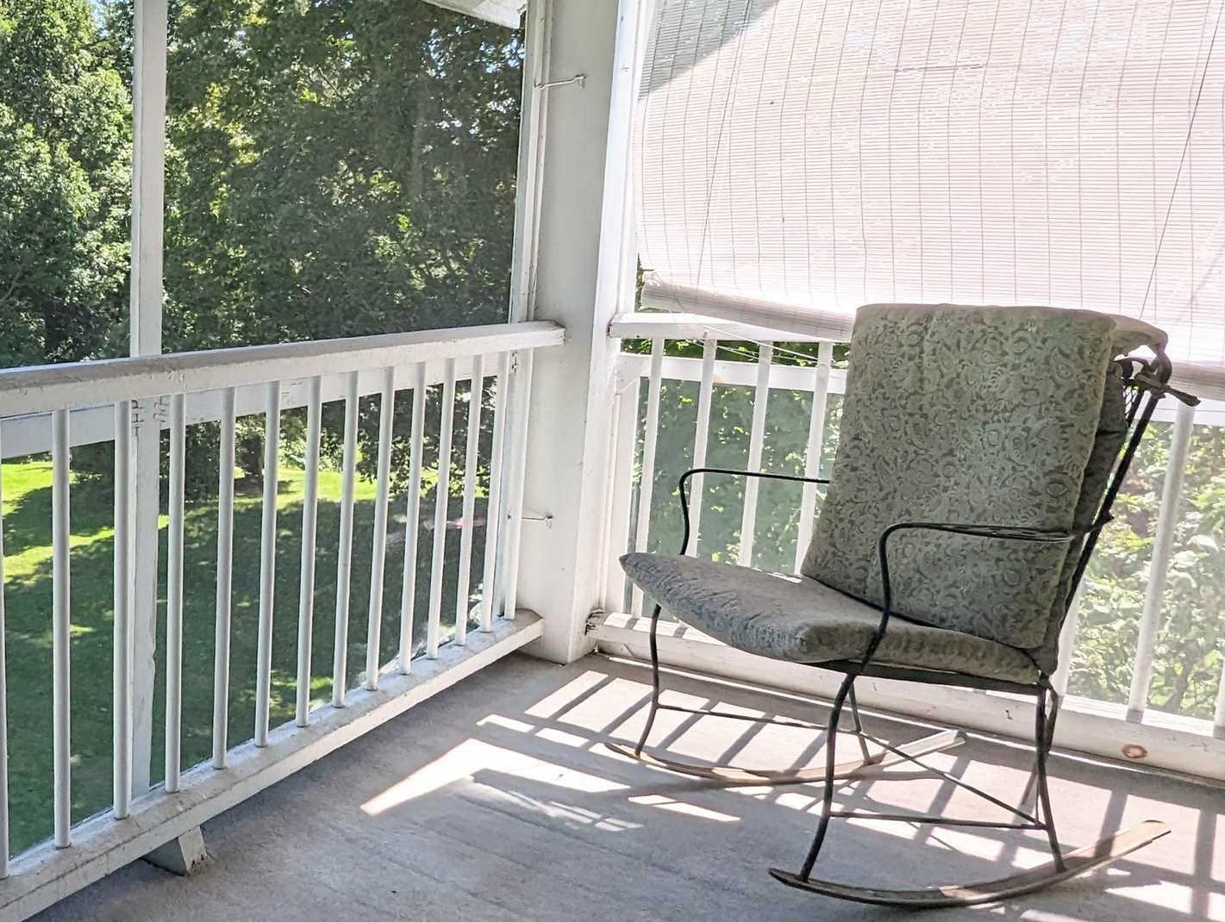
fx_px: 992
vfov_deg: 49.8
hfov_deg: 55.8
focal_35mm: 28
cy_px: 408
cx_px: 147
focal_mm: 1.95
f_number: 2.2
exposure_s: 1/808
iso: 44
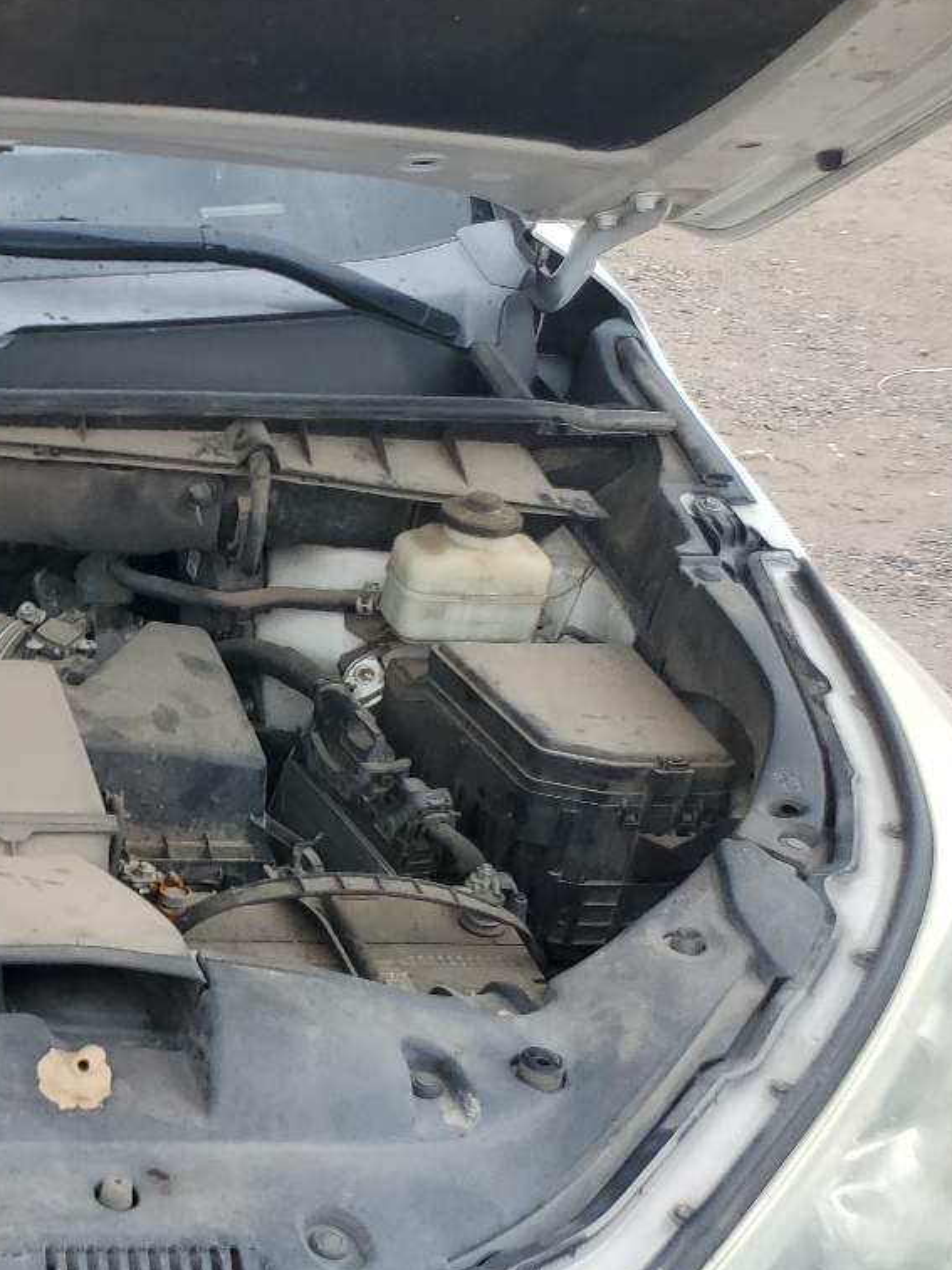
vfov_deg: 34.9
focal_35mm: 55
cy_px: 647
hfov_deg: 22.9
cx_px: -369
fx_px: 2017
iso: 50
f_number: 1.5
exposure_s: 1/909
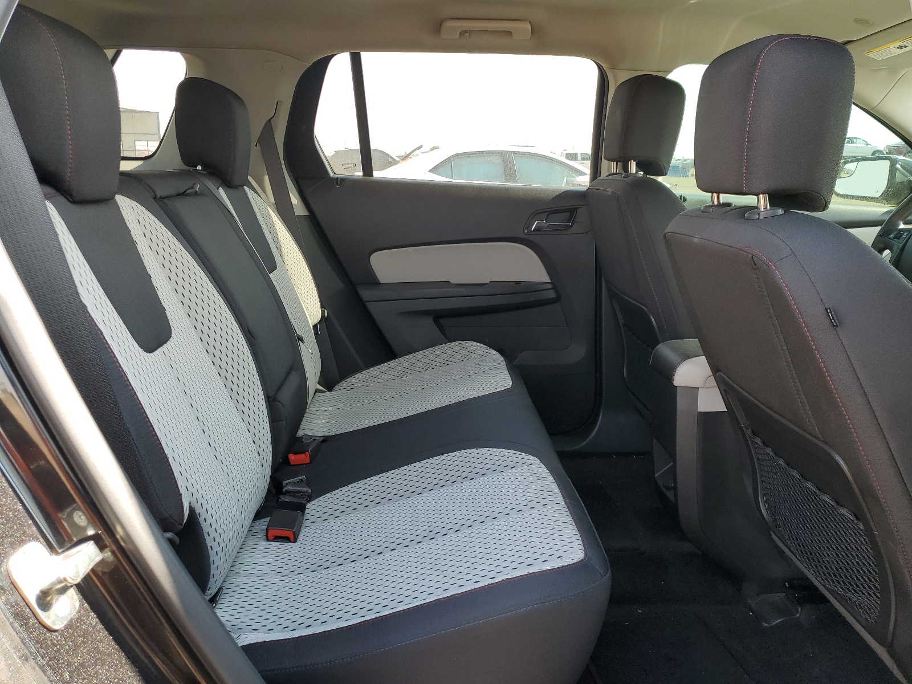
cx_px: 456
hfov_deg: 67.3
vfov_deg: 53.1
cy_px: 342
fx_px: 685
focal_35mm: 26
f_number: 1.5
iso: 50
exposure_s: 1/213
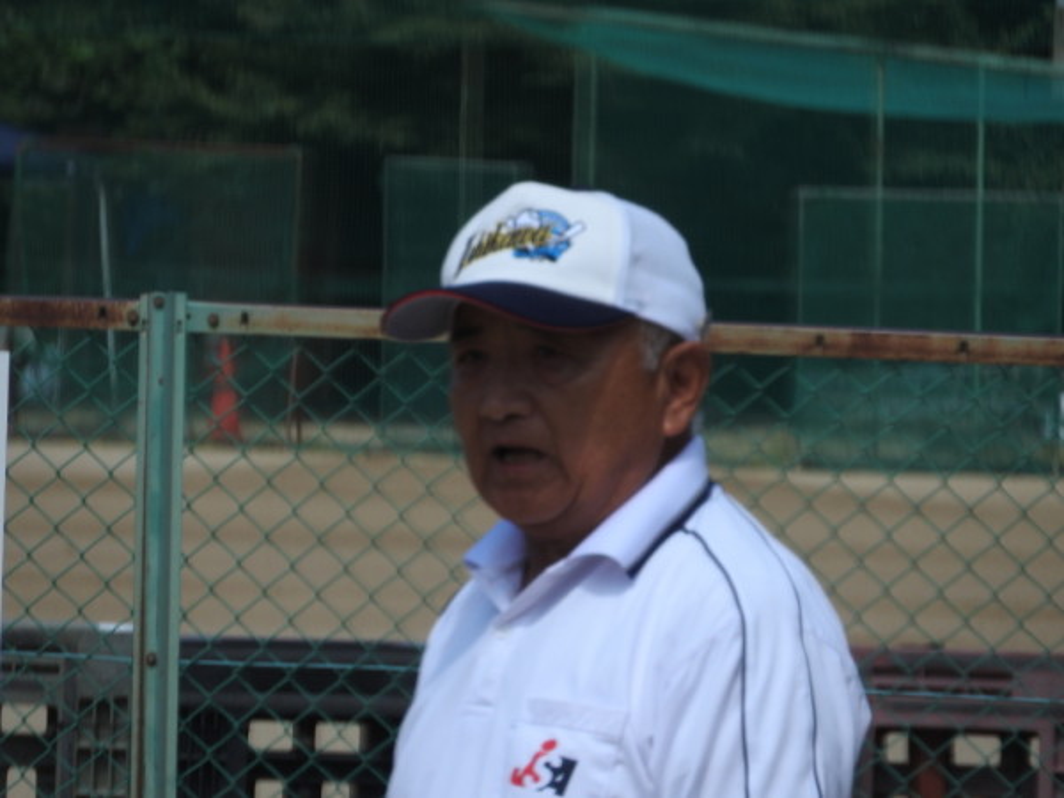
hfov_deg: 2.8
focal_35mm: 700
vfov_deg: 2.1
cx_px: 532
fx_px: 21516
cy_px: 399
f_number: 5.6
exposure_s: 1/800
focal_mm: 125.4
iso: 100
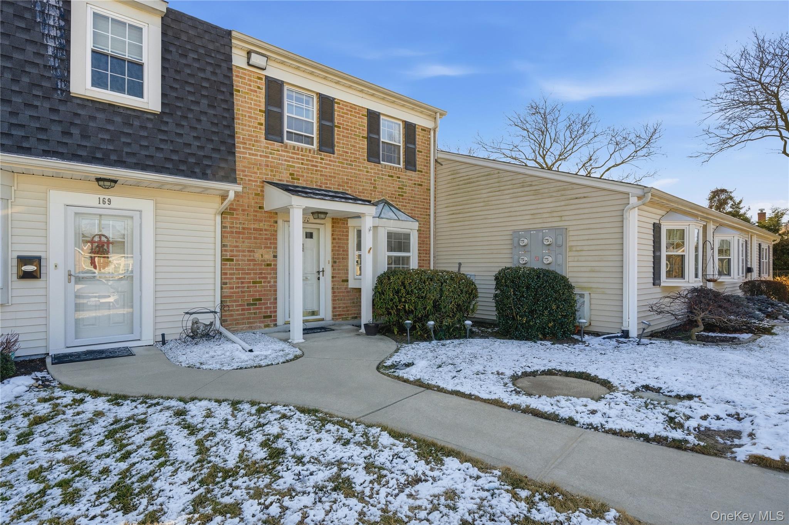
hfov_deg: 90.0
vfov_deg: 67.3
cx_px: 394
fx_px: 394
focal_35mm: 18
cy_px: 262
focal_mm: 18
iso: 500
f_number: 8
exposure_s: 1/8000
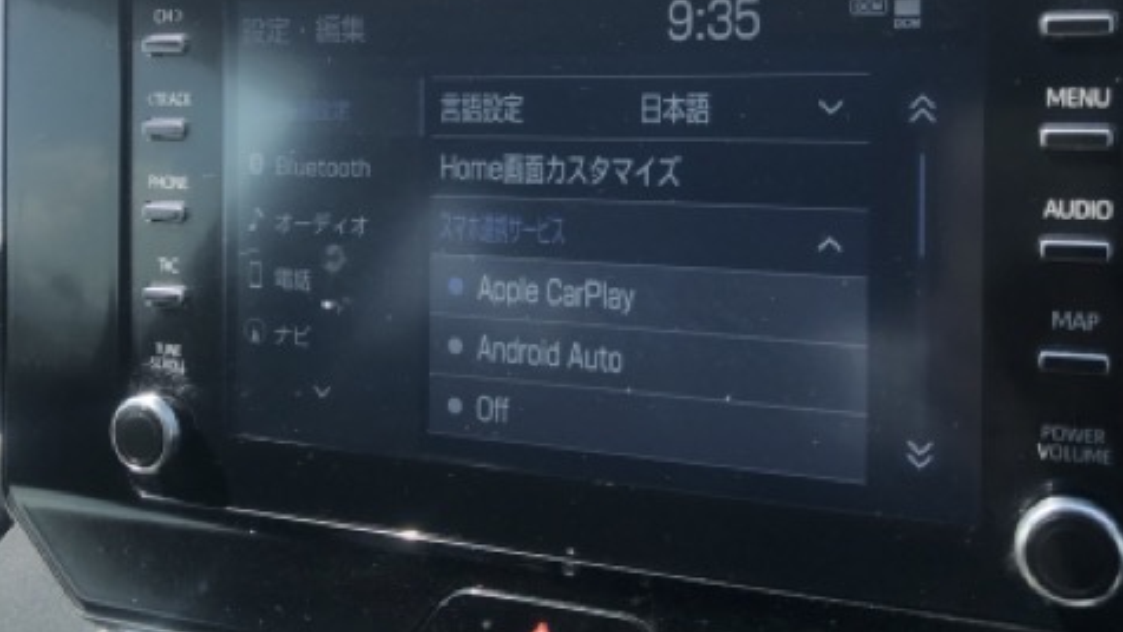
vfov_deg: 28.6
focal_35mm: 41
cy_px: 165
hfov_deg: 49.4
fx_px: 1221
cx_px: 562
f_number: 1.8
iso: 20
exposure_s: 1/432
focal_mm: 3.99
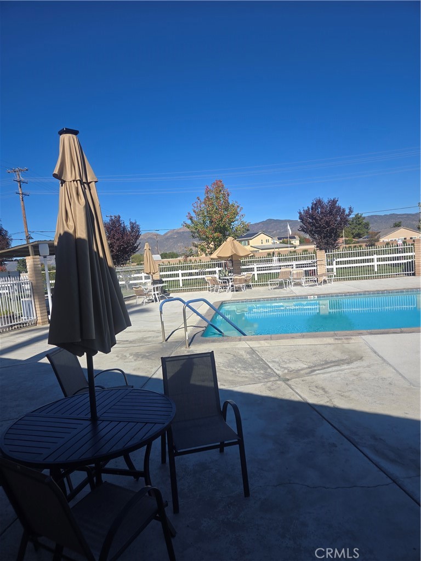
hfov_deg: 58.9
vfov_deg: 73.9
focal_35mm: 23
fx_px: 373
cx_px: 210
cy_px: 280
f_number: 1.8
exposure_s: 1/2745
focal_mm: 5.4
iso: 25
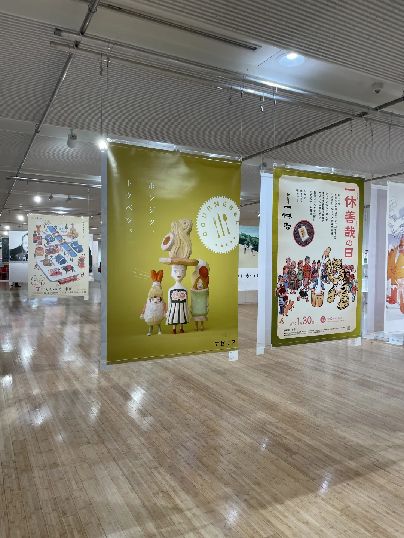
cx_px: 202
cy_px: 269
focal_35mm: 26
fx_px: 405
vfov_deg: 67.3
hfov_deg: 53.1
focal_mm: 4.2
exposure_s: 1/100
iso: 40
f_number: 1.6
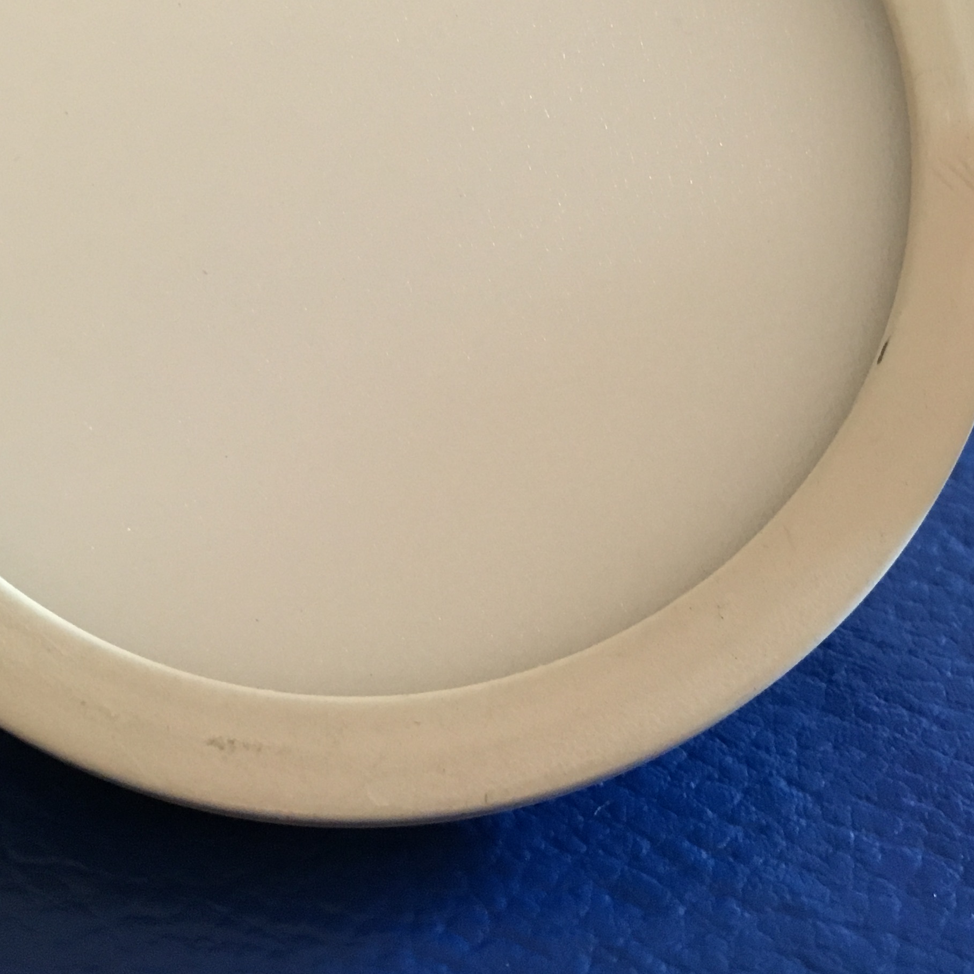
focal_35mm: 57
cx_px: 403
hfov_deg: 30.0
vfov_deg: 29.2
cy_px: 168
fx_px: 1815
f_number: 2.2
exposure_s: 1/30
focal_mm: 4.15
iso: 125
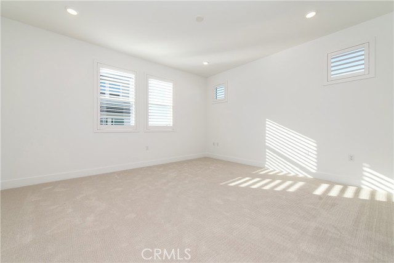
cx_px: 197
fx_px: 153
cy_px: 132
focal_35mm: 14
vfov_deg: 81.1
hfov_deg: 104.3
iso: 125
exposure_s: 1/125
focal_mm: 14
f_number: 5.6
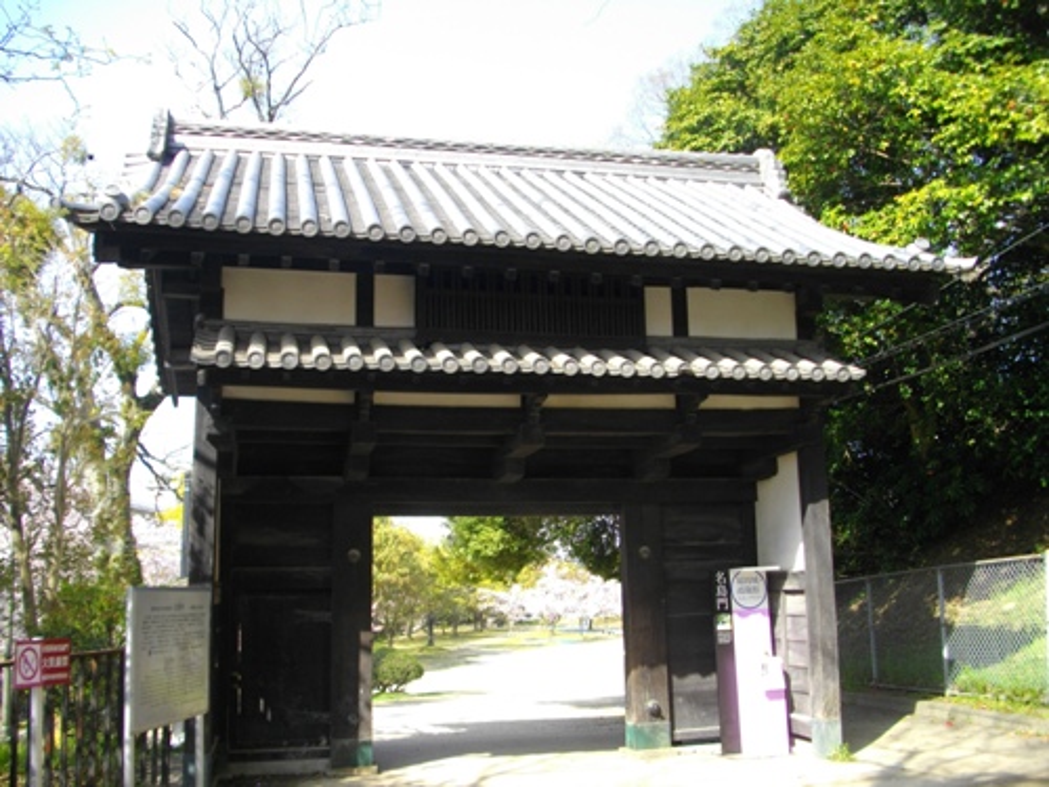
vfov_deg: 44.2
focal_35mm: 32
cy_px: 394
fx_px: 970
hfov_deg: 56.8
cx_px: 524
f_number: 2.9
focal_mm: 5.7
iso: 100
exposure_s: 1/250
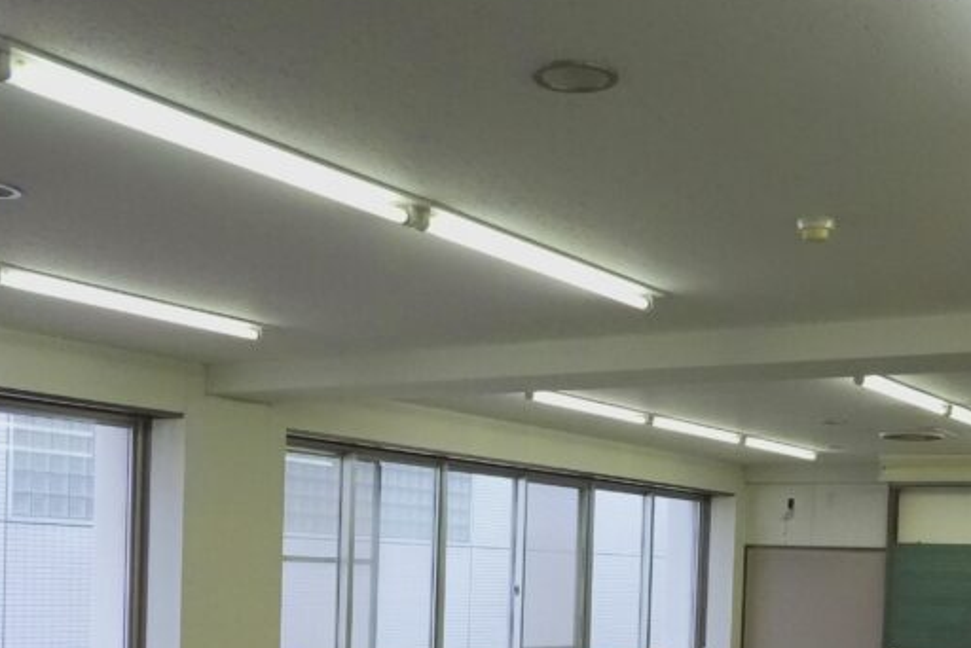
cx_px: 582
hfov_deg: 38.0
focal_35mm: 52
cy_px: 620
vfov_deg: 25.0
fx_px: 1403
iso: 25600
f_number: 4
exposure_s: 1/8000
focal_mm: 26
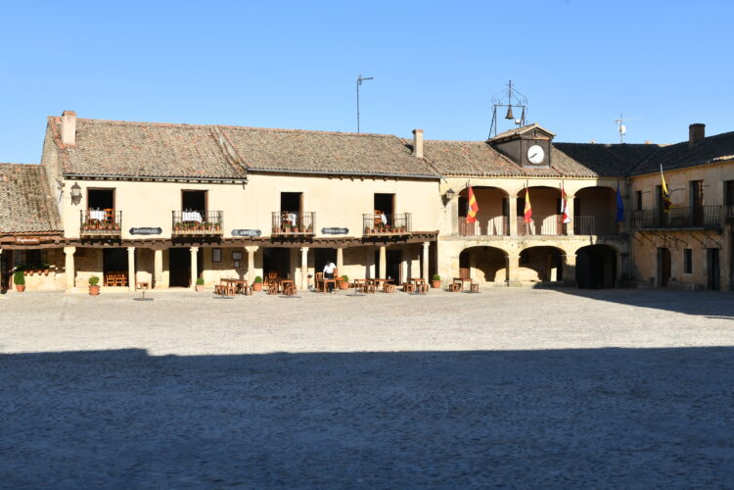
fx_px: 1427
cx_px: 367
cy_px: 245
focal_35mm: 70
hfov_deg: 28.8
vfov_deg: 19.5
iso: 125
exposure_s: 1/250
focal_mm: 70
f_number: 10
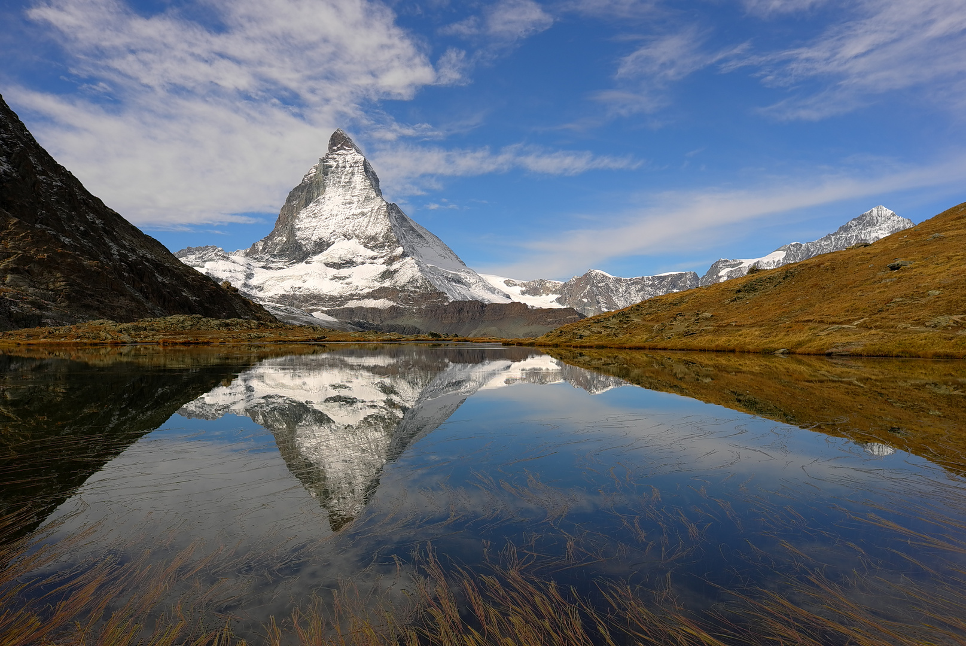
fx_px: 967
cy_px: 323
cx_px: 483
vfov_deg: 36.9
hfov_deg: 53.1
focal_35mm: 36
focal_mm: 24
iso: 100
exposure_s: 1/800
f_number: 6.3
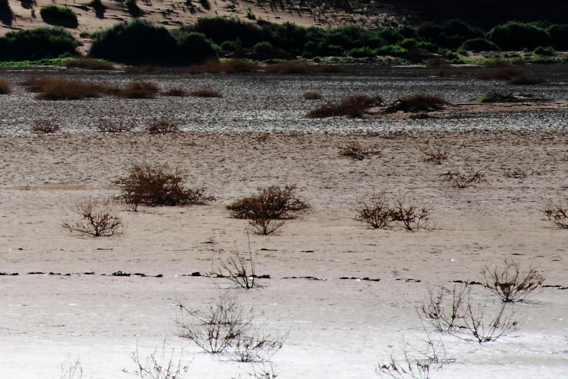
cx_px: -159
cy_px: -59
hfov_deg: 6.0
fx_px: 5348
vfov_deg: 4.0
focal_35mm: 339
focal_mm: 85
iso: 320
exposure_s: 1/450
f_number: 11
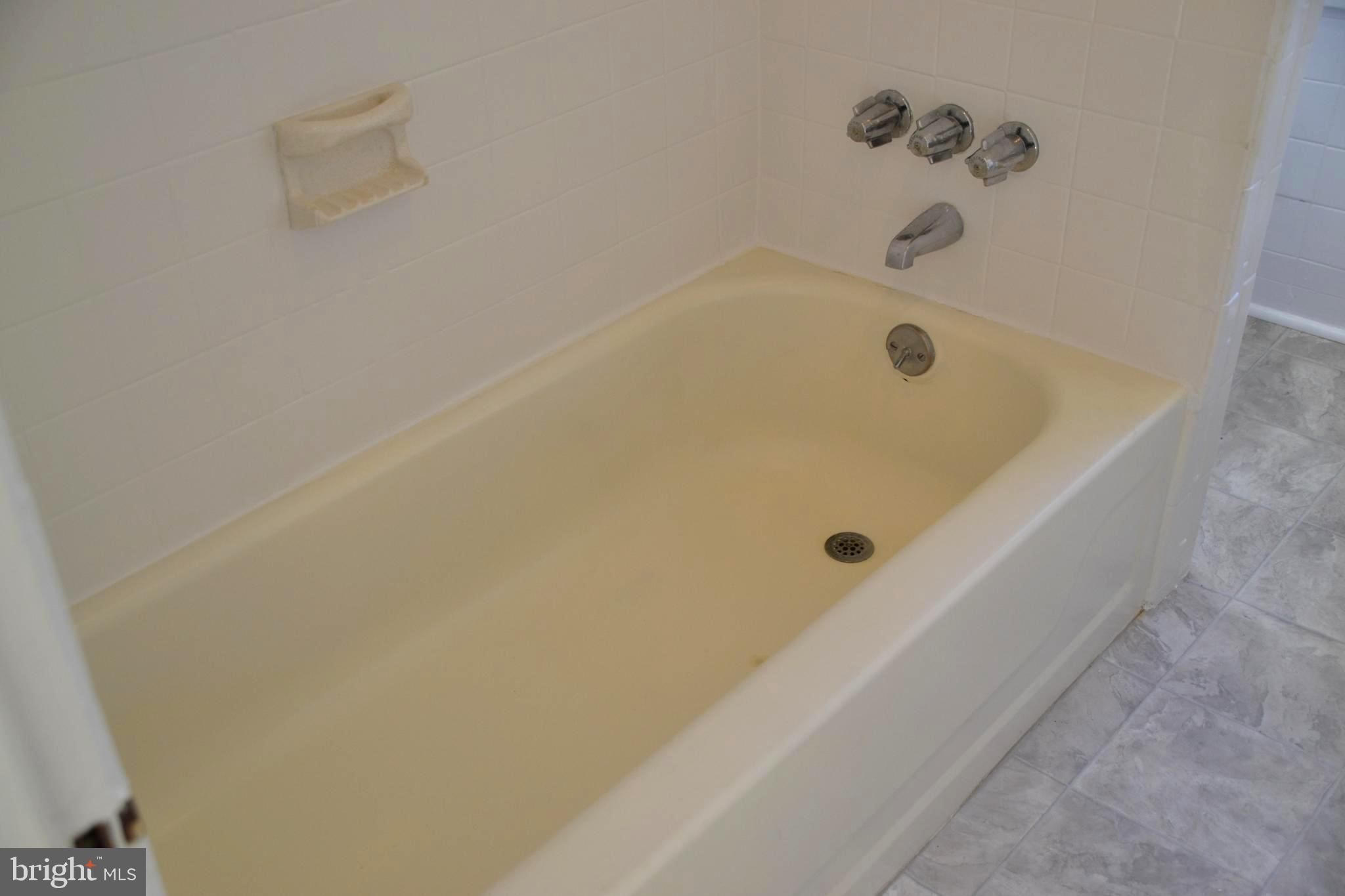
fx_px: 1345
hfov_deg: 53.1
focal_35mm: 36
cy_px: 448
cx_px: 672
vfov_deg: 36.9
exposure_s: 1/60
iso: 400
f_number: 4
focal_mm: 24
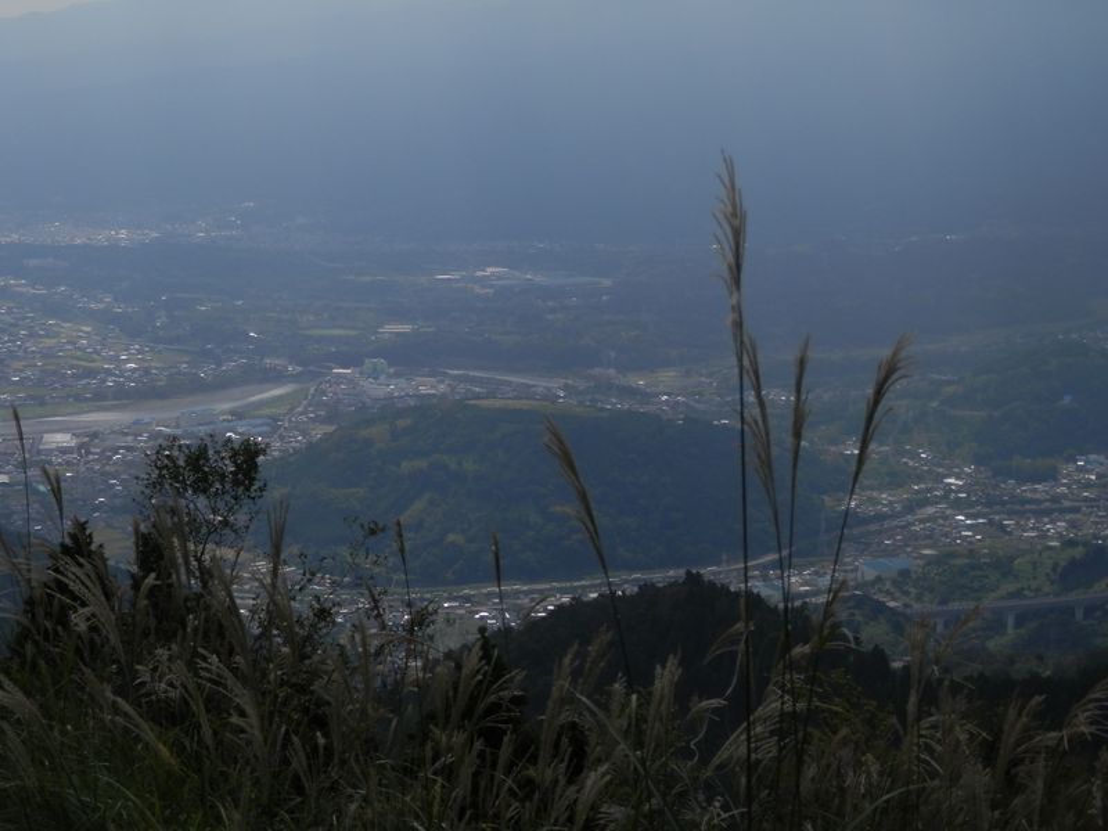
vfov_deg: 20.2
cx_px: 554
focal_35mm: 73
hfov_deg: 26.7
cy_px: 416
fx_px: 2337
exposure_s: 1/160
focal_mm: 13.1
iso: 80
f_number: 12.7
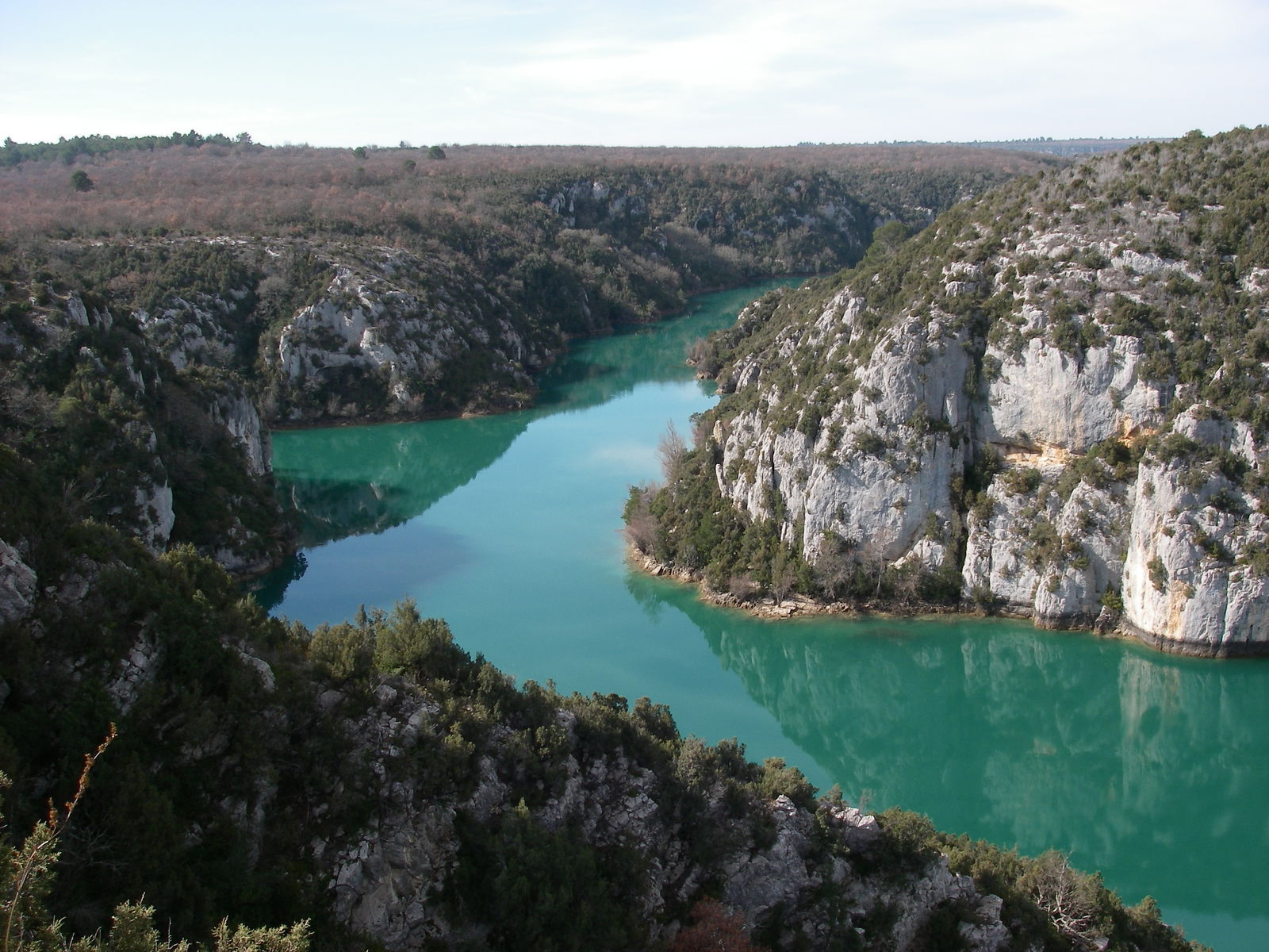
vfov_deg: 37.7
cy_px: 476
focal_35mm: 38
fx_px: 1393
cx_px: 634
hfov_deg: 49.0
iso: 64
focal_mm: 6.3
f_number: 6.6
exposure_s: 1/125
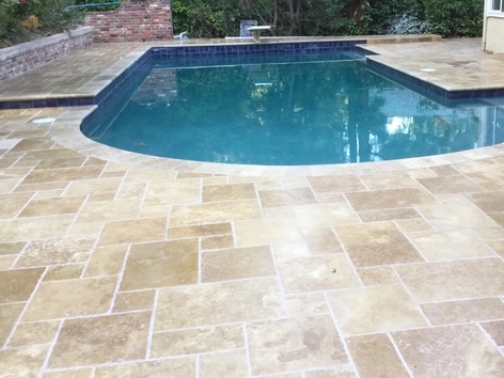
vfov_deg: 34.2
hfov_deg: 44.5
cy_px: 139
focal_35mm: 42
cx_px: 310
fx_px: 612
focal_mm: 3.3
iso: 25
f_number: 2.4
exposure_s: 1/60
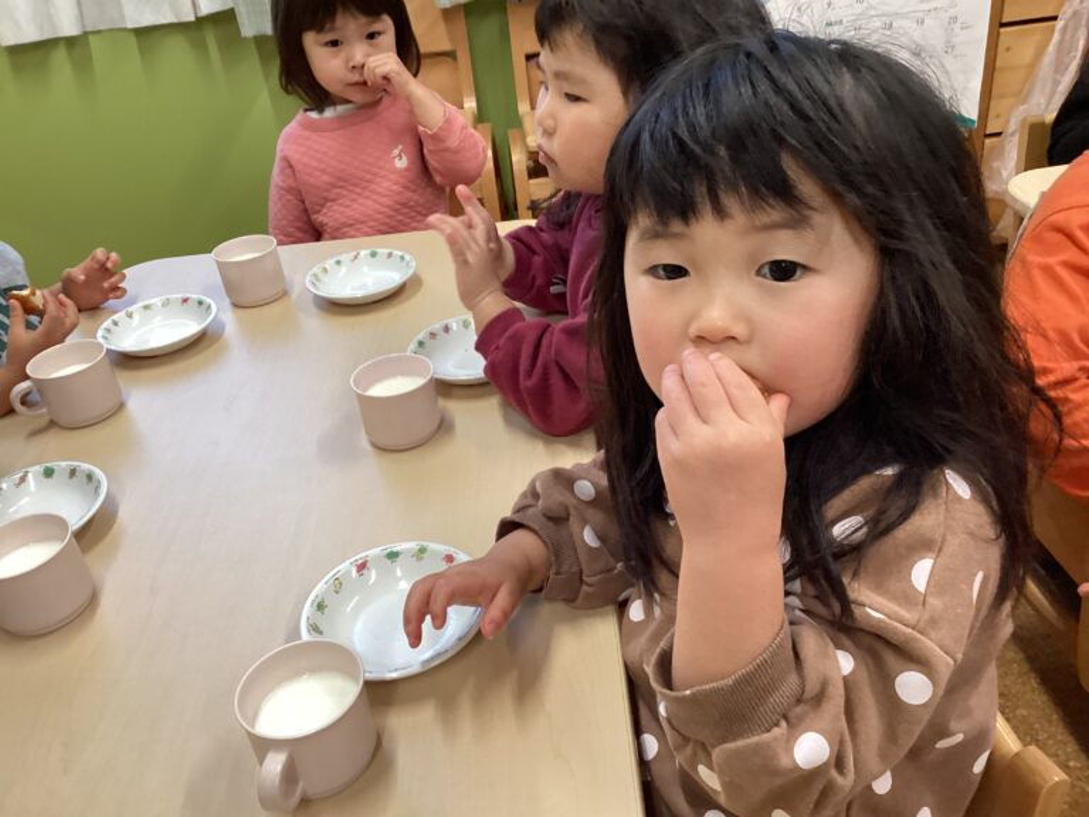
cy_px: 408
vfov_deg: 45.4
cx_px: 544
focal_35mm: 31
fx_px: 975
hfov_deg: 58.4
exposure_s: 1/60
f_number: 2.4
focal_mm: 3.3
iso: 250
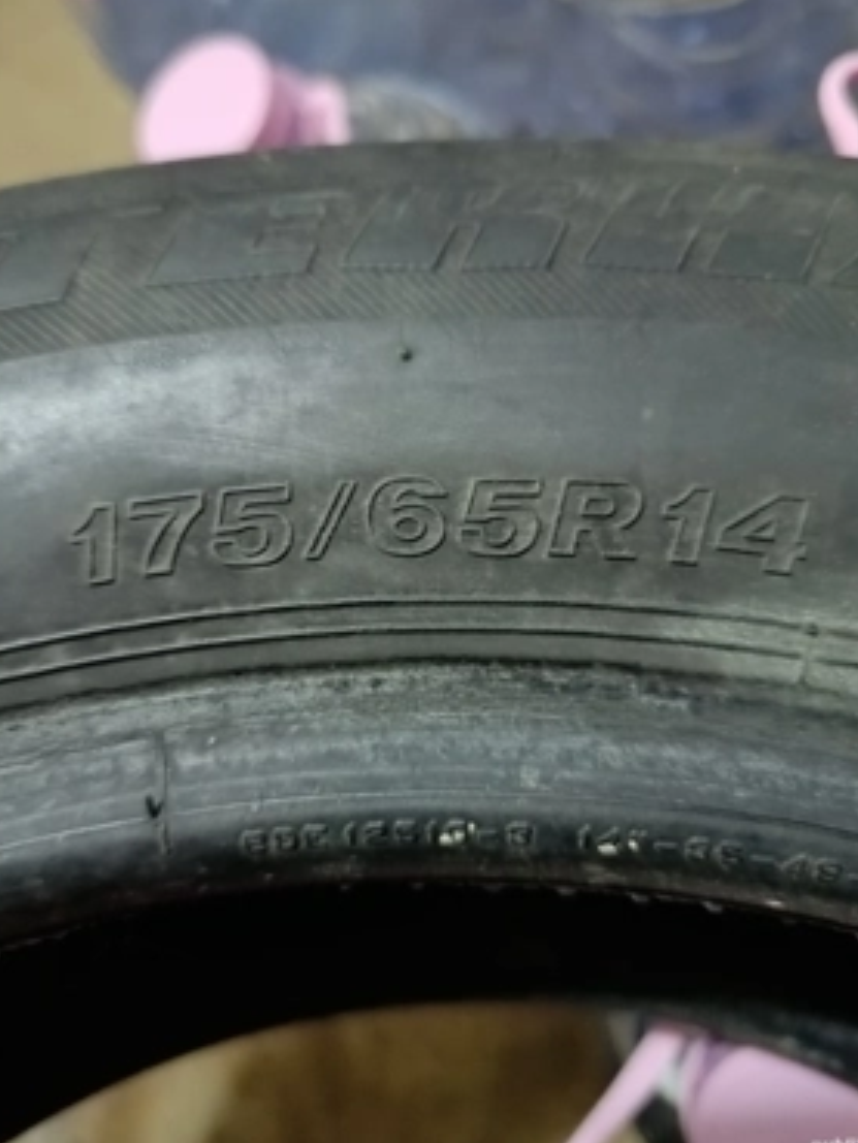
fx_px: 859
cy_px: 539
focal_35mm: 26
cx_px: 443
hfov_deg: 53.1
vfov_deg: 67.2
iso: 10318
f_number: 1.75
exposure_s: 1/14.3
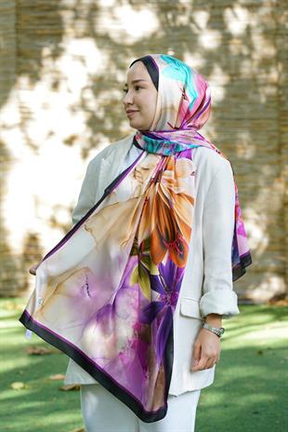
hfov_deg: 11.4
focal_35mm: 120
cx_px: 144
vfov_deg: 17.1
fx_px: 1438
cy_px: 216
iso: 640
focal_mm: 120
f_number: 6.3
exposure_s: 1/125
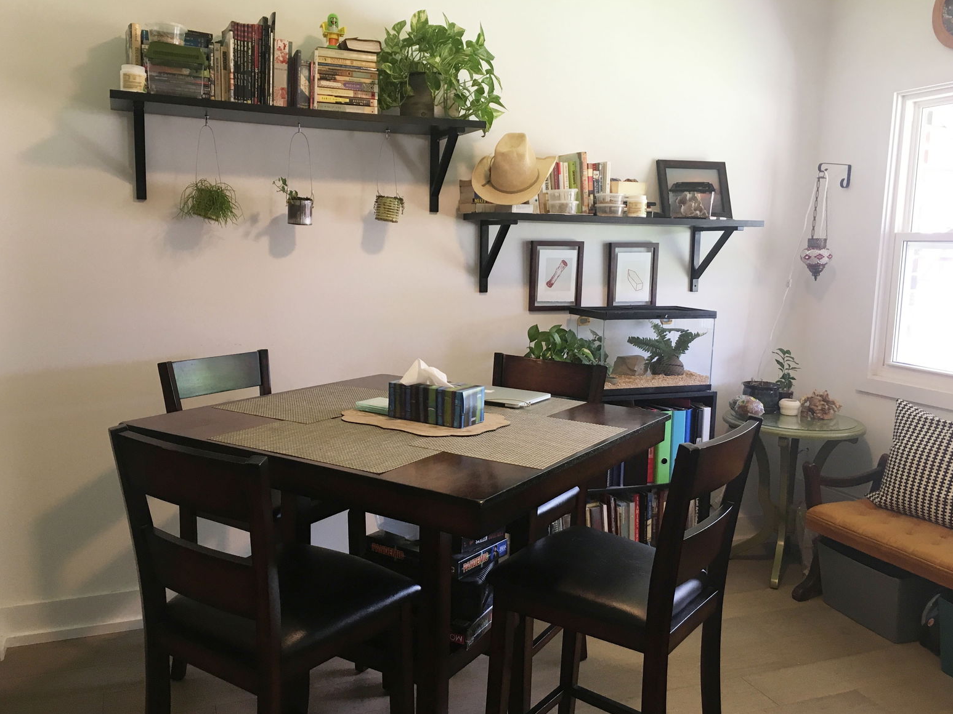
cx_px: 472
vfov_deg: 46.8
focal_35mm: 30
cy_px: 357
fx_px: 826
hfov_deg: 60.0
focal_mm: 4.15
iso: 80
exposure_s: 1/30
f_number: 2.2
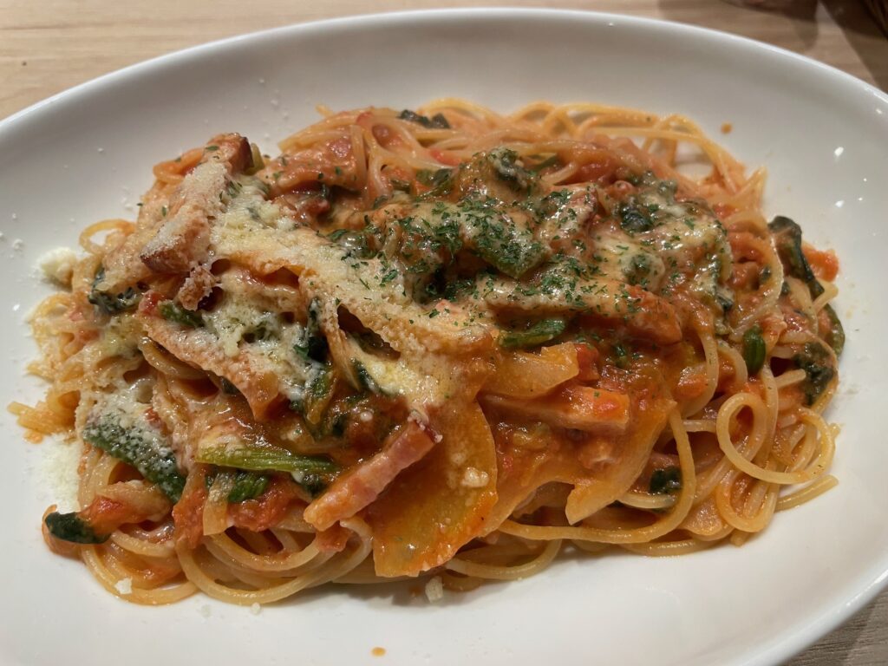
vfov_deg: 53.1
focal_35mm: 26
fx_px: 667
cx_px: 444
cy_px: 333
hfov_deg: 67.3
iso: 80
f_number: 1.6
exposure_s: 1/50
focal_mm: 4.2
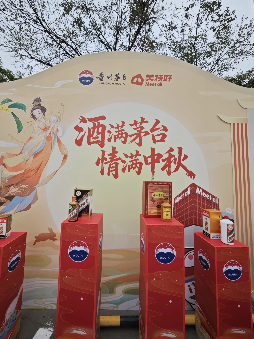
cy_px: 170
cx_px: 118
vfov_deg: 106.2
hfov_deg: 89.8
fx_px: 127
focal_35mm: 13
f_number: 1.8
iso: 50
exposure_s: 1/211
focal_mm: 2.03
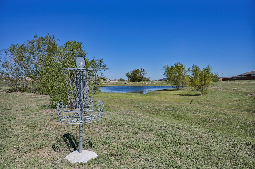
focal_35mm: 24
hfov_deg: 73.8
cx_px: 128
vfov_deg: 53.1
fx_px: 170
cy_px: 84
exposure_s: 1/5000
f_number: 8
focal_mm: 24
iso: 500
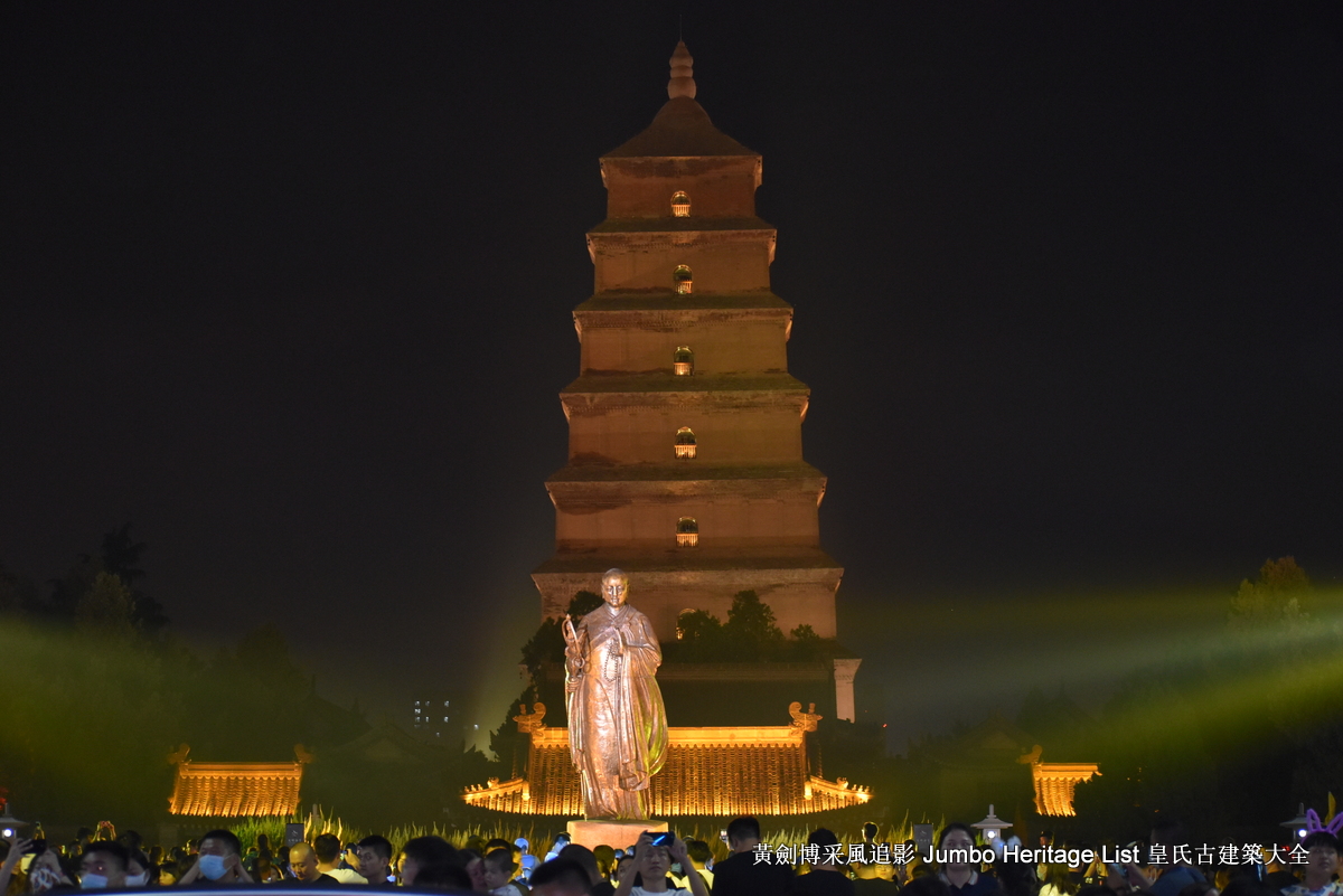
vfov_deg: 13.1
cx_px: 672
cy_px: 448
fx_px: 3918
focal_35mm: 105
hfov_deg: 19.4
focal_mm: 70
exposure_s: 1/60
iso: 1800
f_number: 4.5
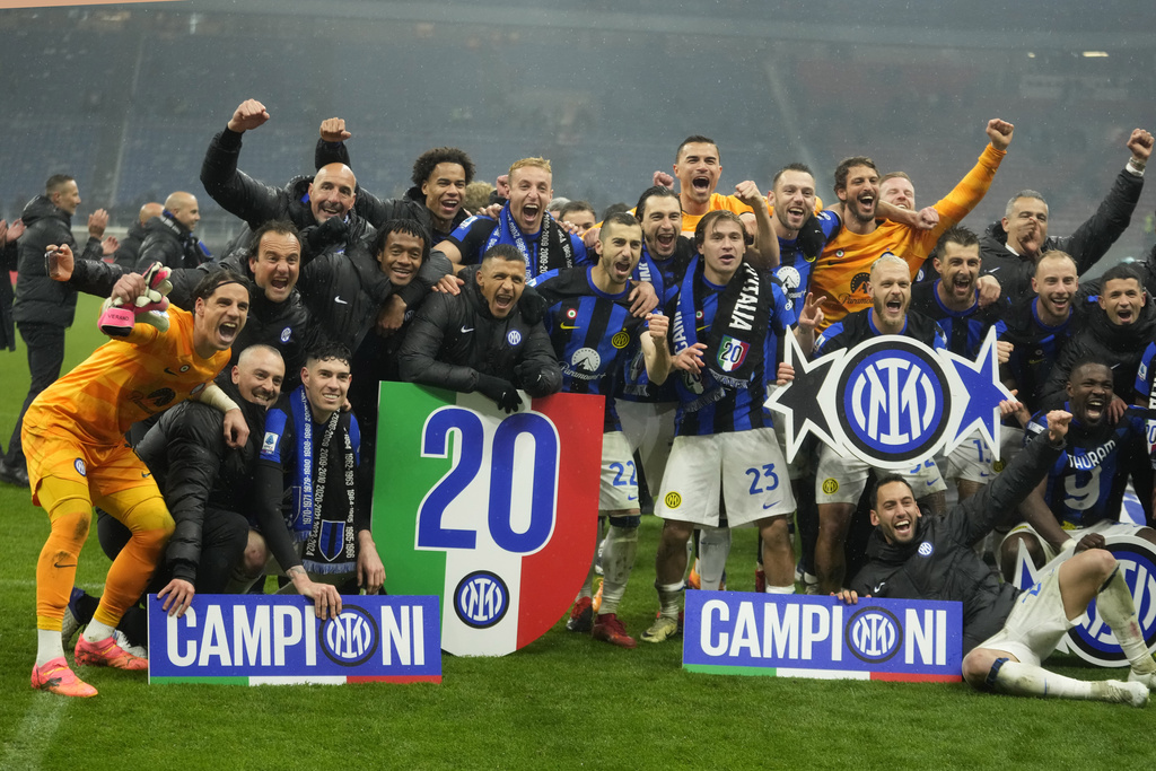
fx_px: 2248
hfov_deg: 28.8
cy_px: 386
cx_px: 578
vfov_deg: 19.5
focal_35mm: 70
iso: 3200
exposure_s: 1/2000
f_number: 2.8
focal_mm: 70
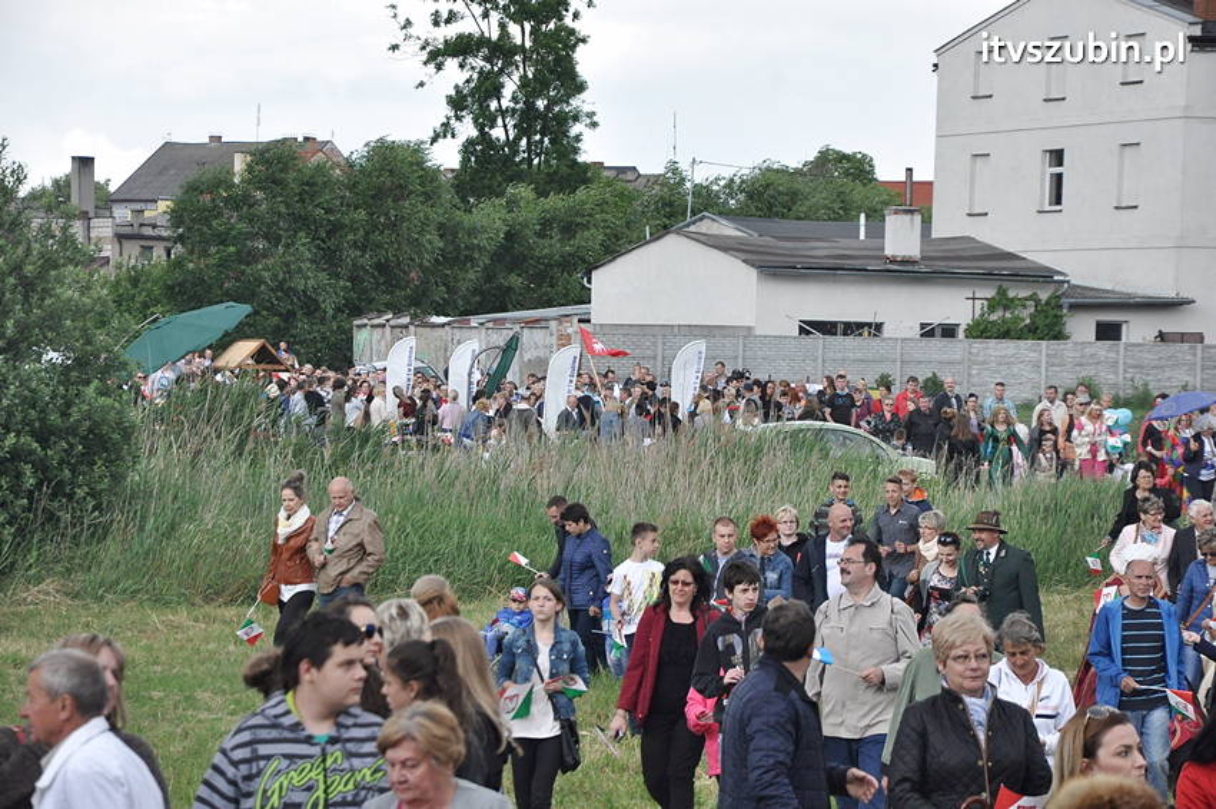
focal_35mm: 158
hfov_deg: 13.1
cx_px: 608
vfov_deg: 8.7
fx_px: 5315
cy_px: 404
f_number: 8
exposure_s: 1/1000
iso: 1250
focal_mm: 105
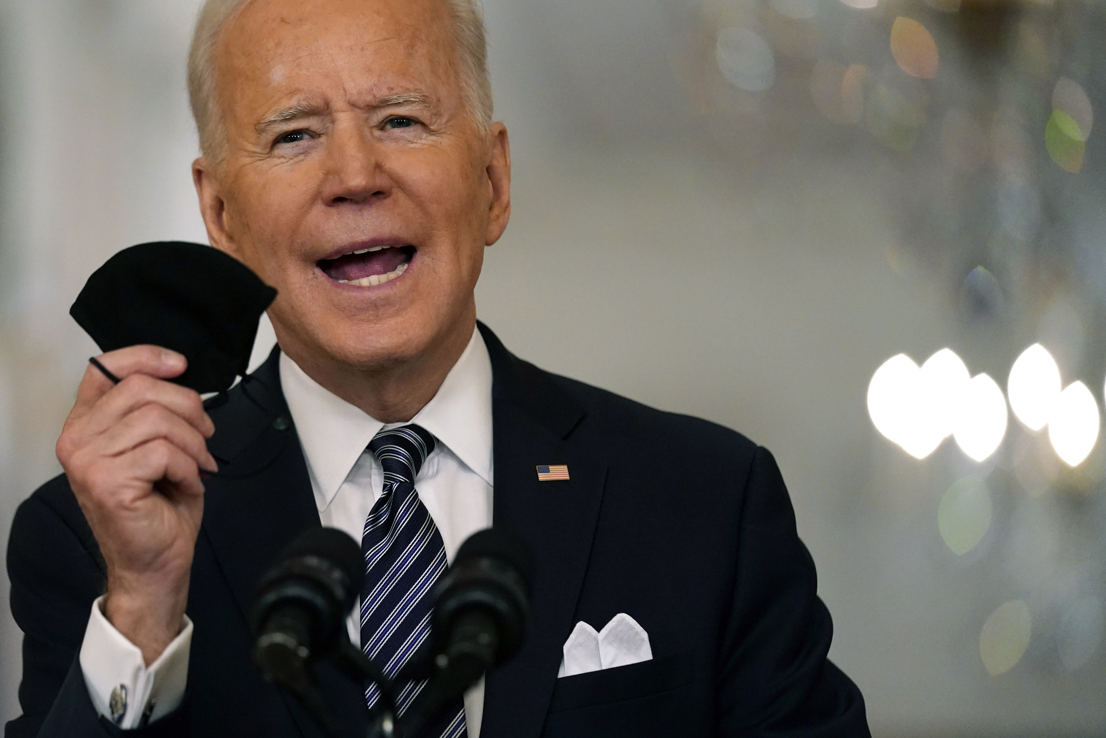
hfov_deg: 9.1
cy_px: 358
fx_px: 6912
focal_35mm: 225
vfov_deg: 6.1
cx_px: 400
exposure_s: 1/500
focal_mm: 176
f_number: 2.8
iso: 5000
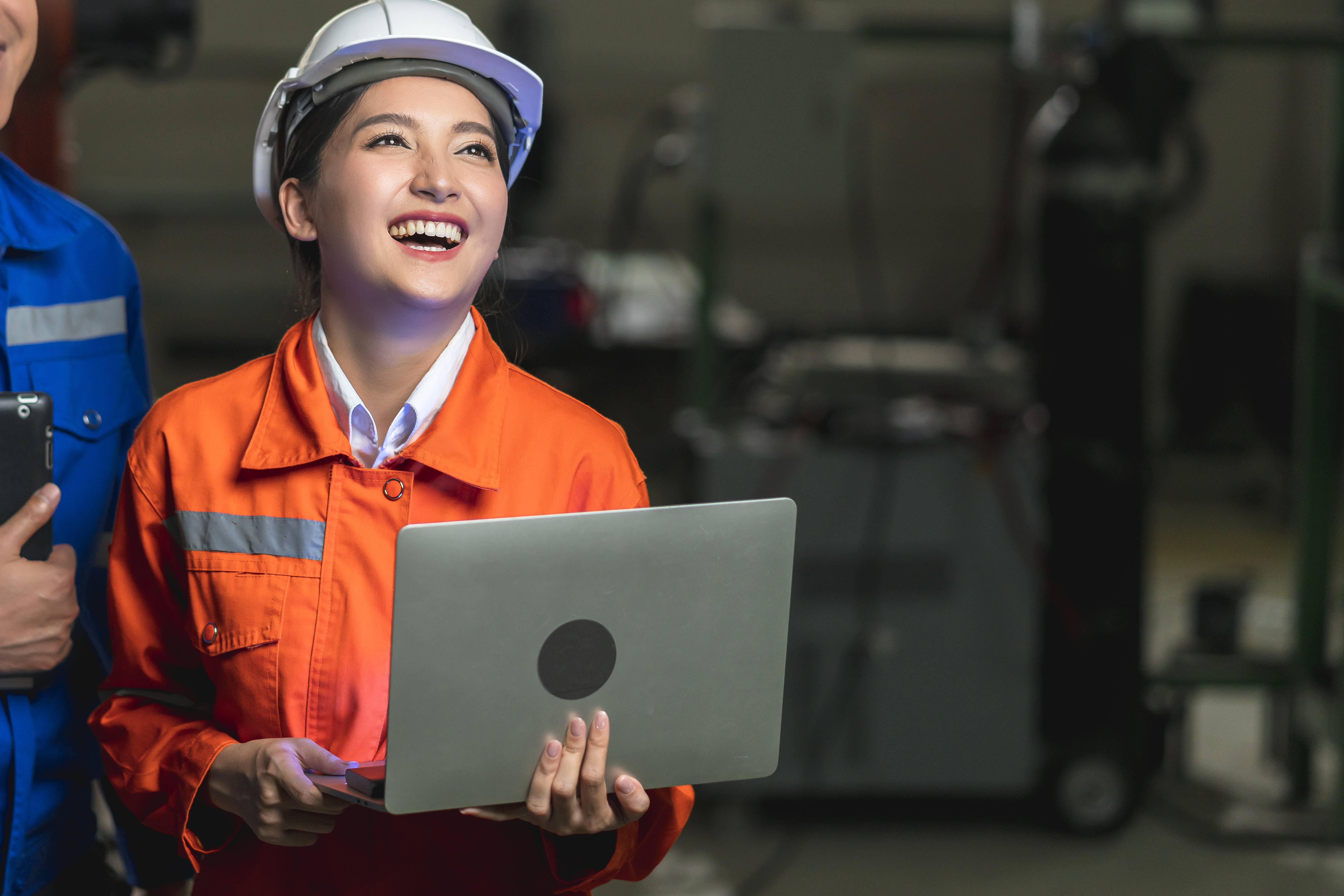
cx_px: 472
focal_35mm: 119
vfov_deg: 11.5
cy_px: 322
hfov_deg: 17.2
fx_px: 4442
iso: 500
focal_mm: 85
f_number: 2.2
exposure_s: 1/400
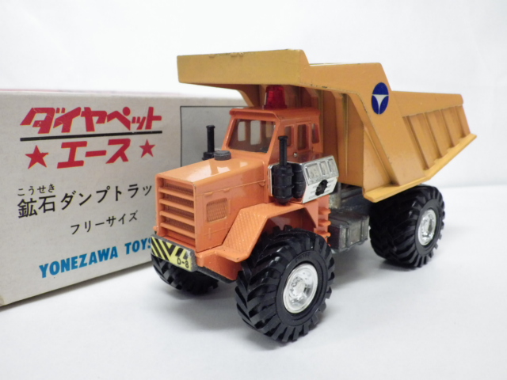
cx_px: 254
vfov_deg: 41.8
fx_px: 498
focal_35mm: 34
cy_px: 190
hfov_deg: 54.0
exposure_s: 1/40
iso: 800
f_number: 3.4
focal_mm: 6.2
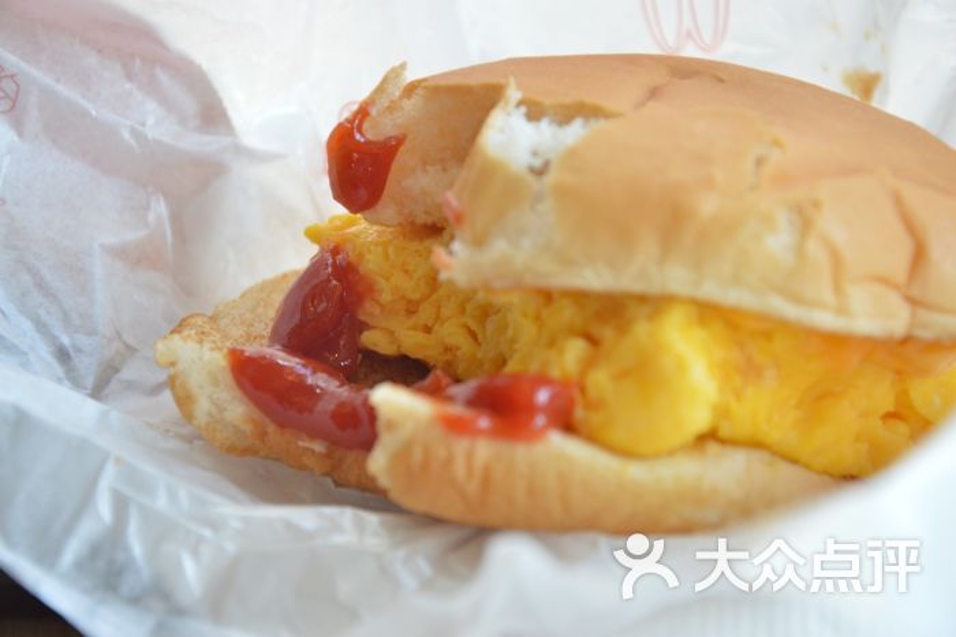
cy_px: 318
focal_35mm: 120
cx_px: 478
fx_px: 3185
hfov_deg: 17.1
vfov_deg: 11.4
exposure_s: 1/160
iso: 800
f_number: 5.3
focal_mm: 80
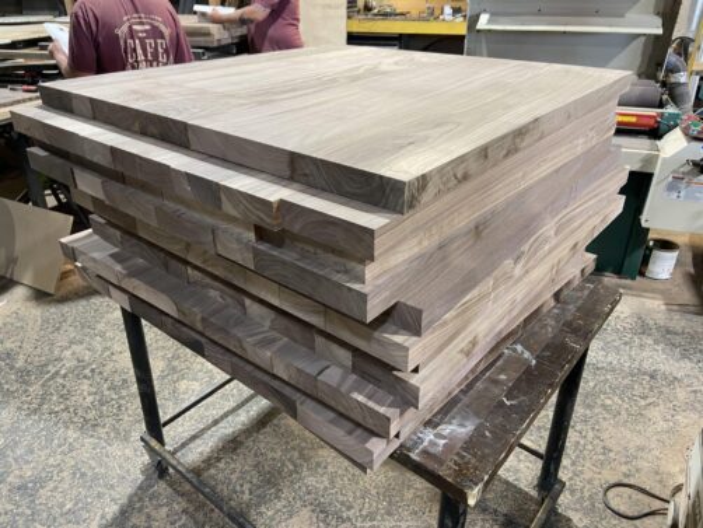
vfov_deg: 53.1
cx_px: 352
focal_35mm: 26
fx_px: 528
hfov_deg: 67.3
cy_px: 264
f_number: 1.8
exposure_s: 1/60
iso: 125
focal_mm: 4.25
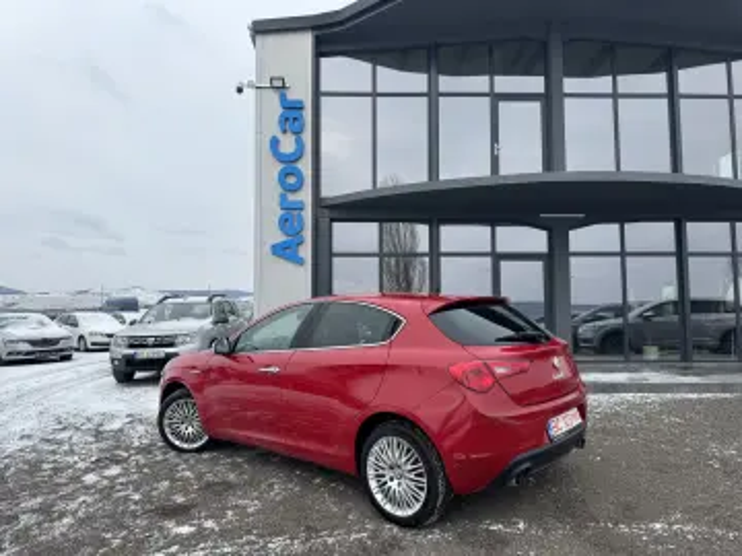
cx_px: 371
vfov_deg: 56.8
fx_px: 514
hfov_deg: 71.6
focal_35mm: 24
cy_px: 278
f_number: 1.78
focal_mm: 6.76
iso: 80
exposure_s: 1/864
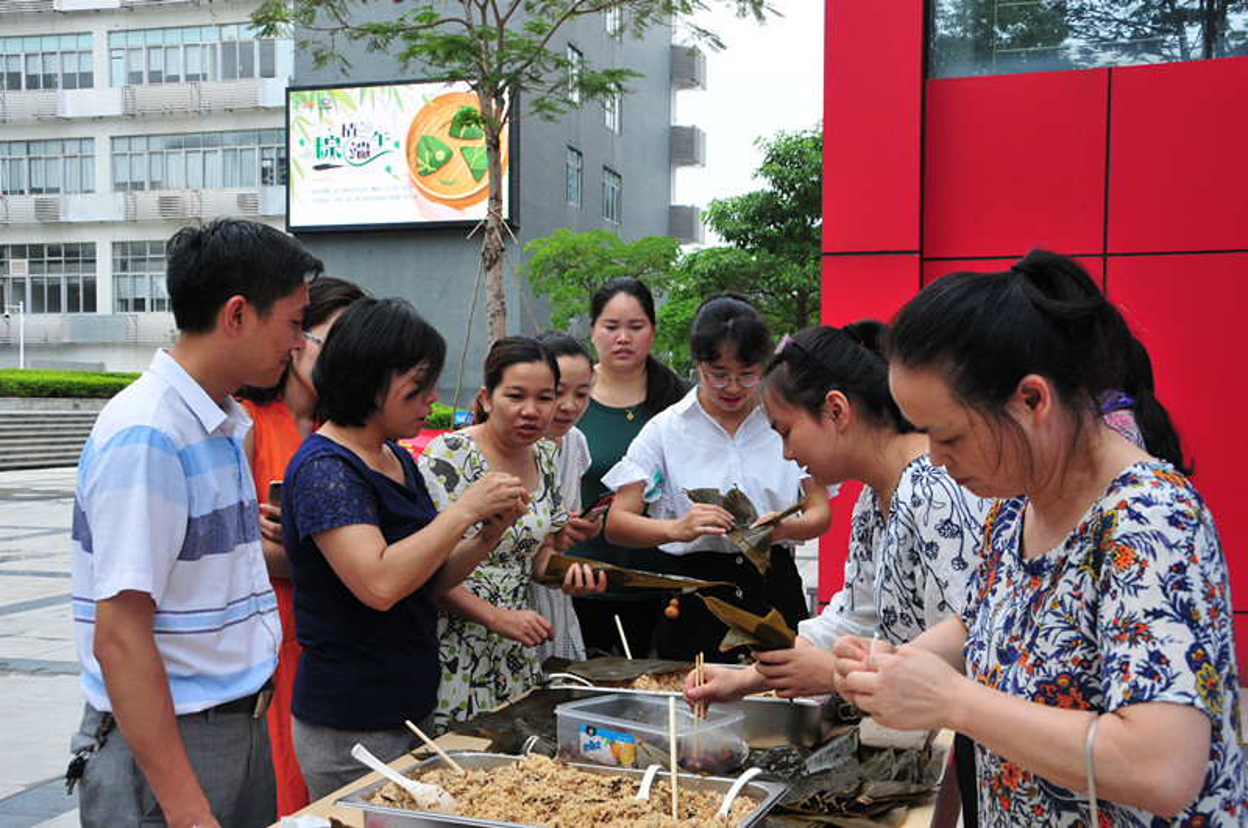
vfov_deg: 34.1
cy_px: 414
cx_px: 624
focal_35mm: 39
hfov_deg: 49.6
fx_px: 1350
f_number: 9
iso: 500
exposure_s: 1/320
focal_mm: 26
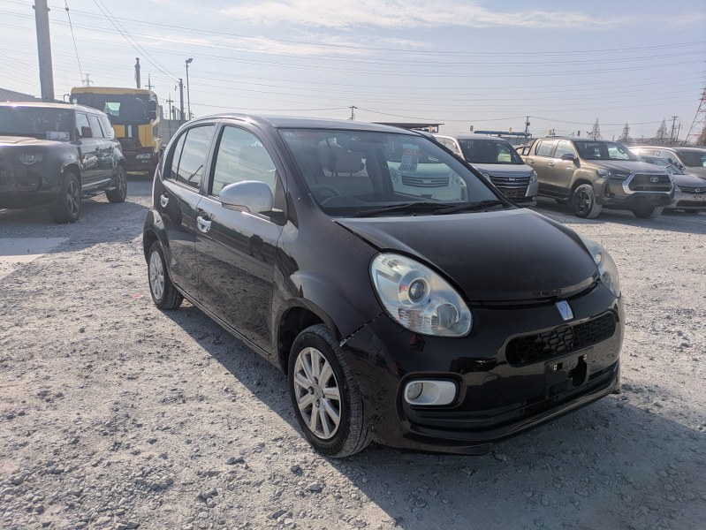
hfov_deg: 69.4
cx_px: 353
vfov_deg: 54.9
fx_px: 510
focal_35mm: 25
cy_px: 265
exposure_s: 1/5464
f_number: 1.89
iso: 47
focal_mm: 5.43
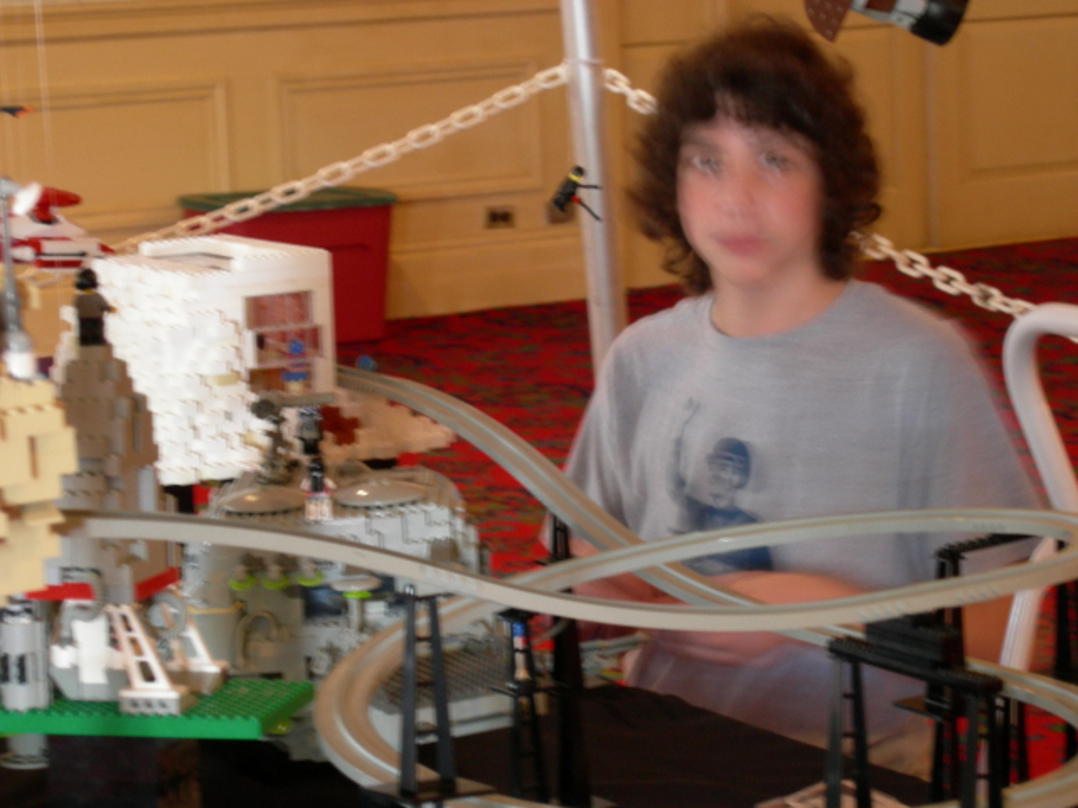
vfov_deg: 13.5
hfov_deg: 17.9
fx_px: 3426
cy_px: 404
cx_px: 539
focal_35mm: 110
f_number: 4.8
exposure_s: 1/1.4
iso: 200
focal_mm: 23
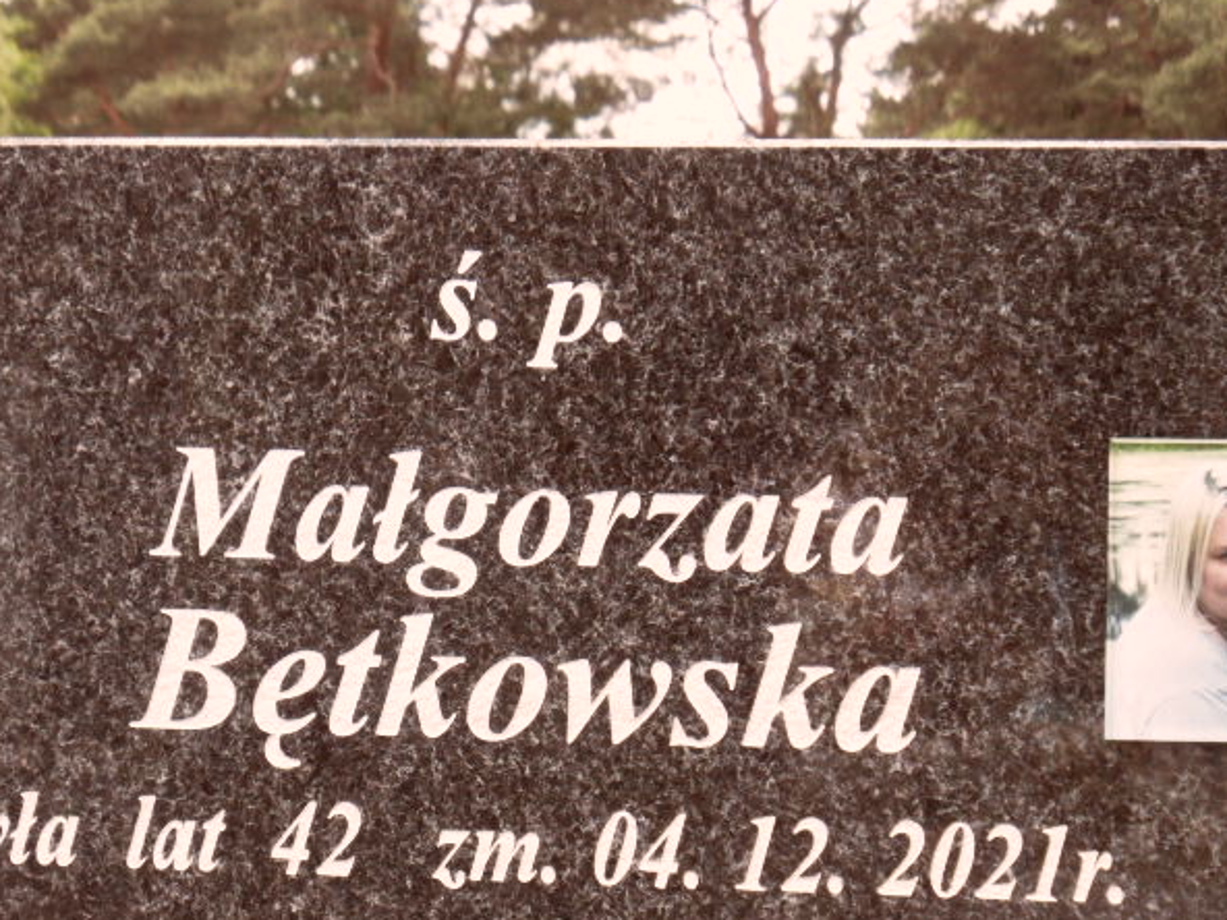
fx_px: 6132
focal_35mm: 173
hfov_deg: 11.4
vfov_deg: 8.6
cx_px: 425
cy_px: 717
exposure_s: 1/125
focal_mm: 16.3
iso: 100
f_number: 4.4
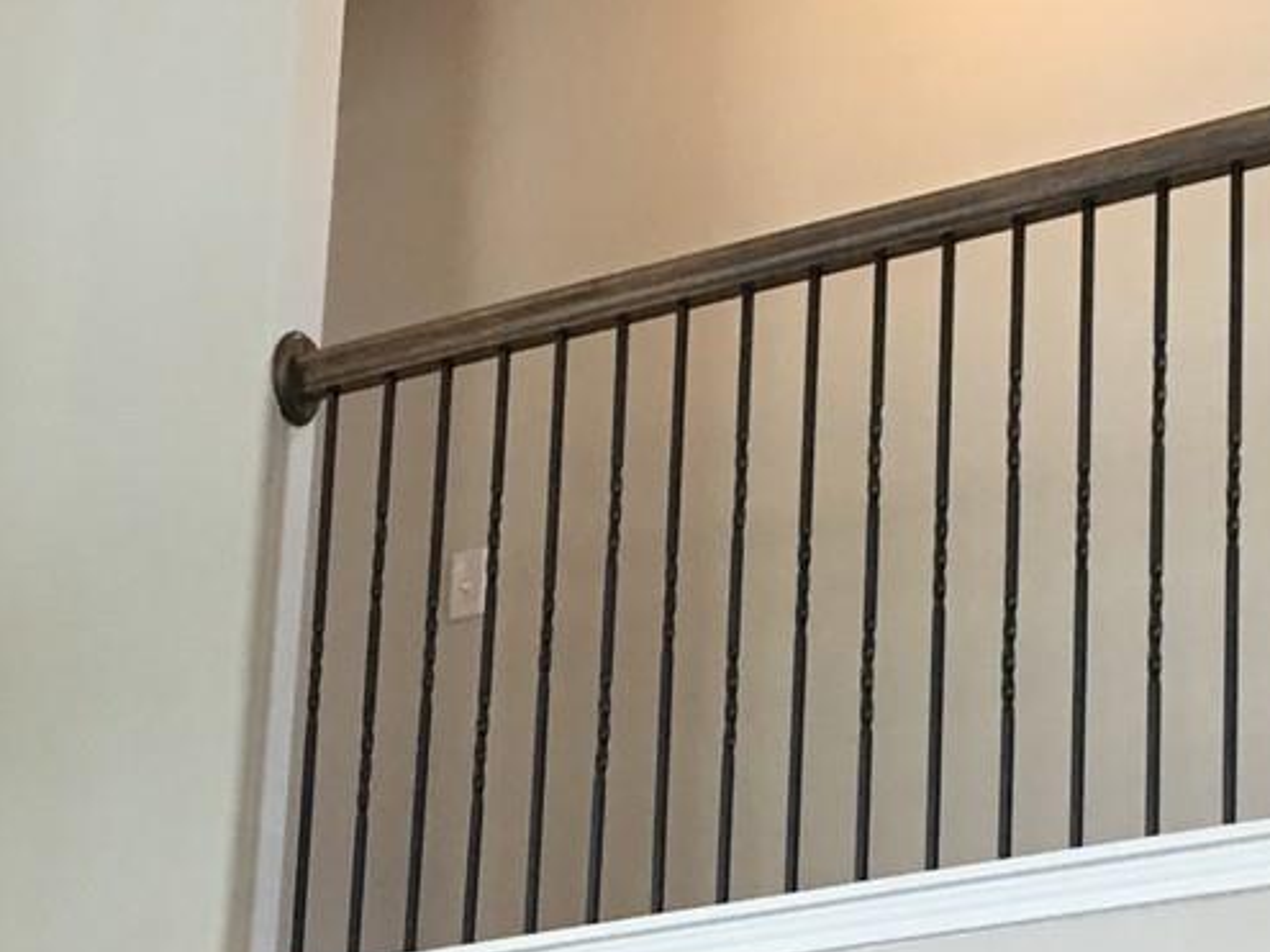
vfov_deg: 12.2
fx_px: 4402
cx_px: 611
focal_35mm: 120
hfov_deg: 16.4
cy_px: 1021
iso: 40
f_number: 2.2
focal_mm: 4.15
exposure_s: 1/30
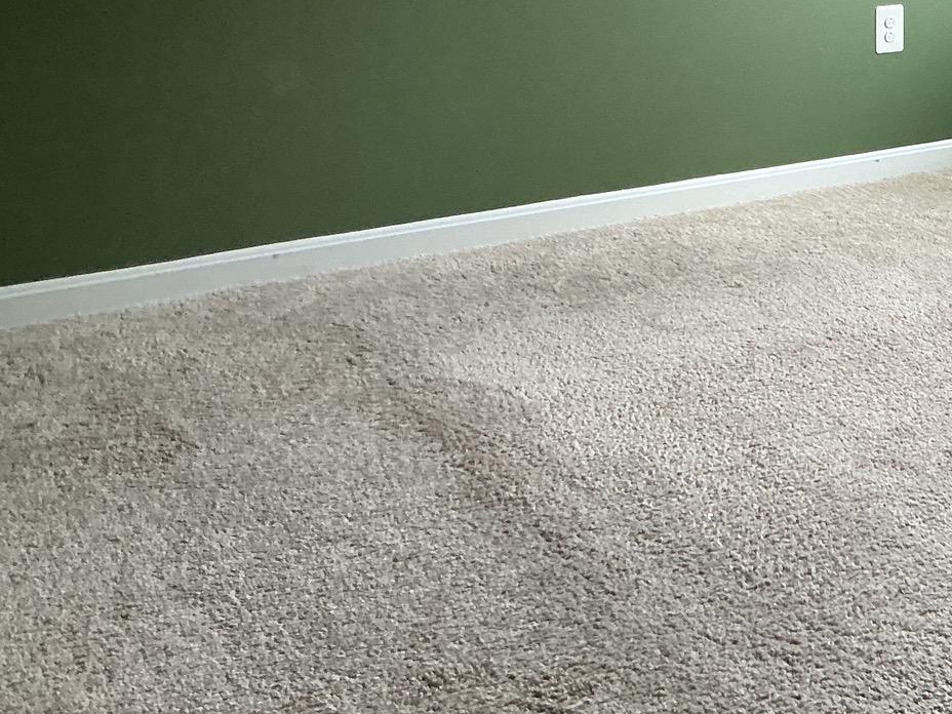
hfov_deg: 28.2
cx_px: 985
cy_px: 191
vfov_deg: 22.7
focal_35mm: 64
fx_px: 1760
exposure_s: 1/60
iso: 125
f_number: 1.8
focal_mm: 3
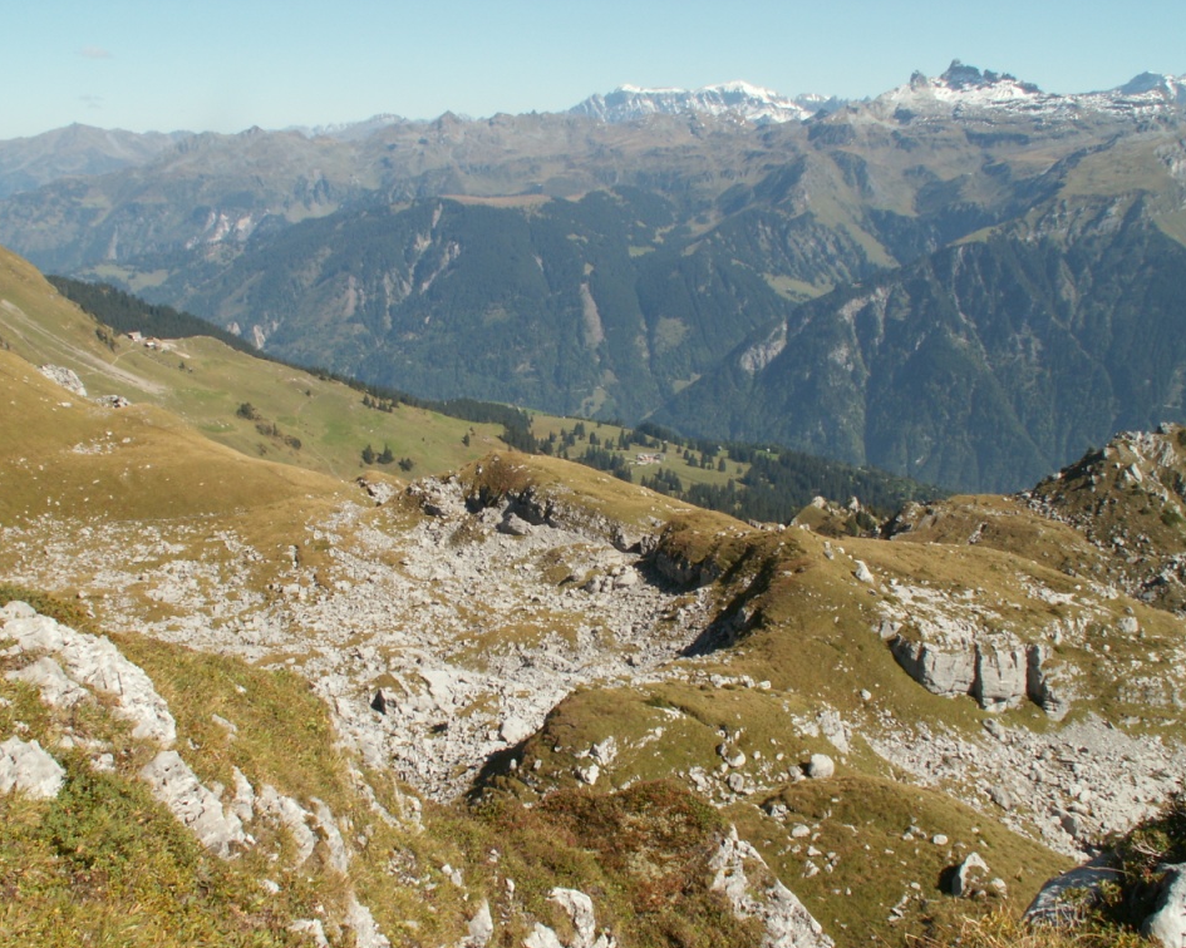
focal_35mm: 37
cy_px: 475
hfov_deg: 49.1
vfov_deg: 40.1
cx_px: 570
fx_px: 1299
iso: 50
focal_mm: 5.86
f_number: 8
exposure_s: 1/125
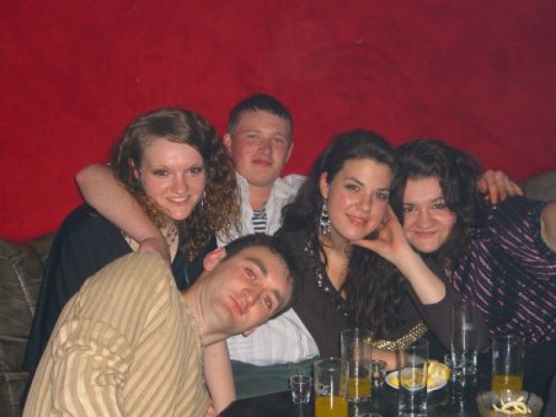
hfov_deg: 31.7
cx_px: 298
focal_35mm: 61
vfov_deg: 24.0
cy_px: 246
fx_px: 980
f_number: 3.1
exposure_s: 1/60
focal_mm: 9.5
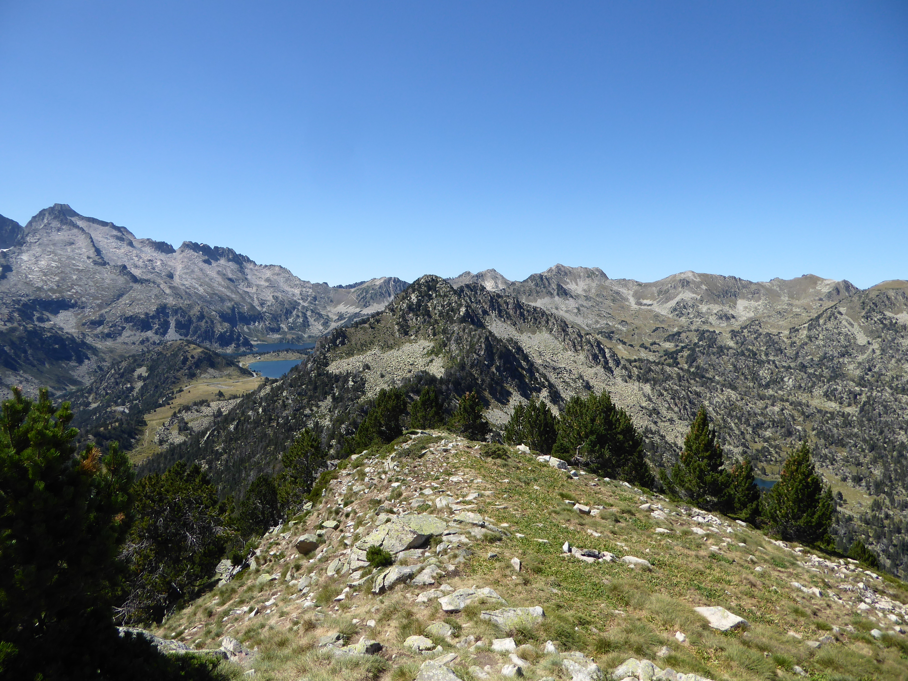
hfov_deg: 69.4
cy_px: 340
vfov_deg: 54.9
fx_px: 656
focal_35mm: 25
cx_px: 454
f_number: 3.3
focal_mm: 4.3
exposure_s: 1/800
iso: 80
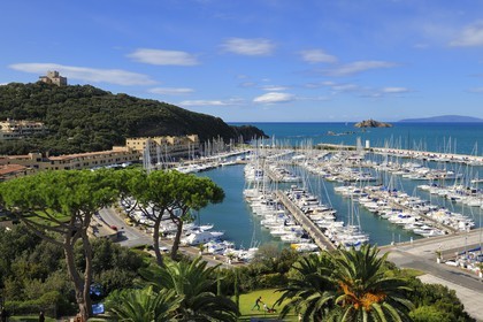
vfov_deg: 45.0
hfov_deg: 63.7
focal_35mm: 29
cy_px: 161
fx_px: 389
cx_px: 242
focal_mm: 29
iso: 200
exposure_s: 1/200
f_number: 13
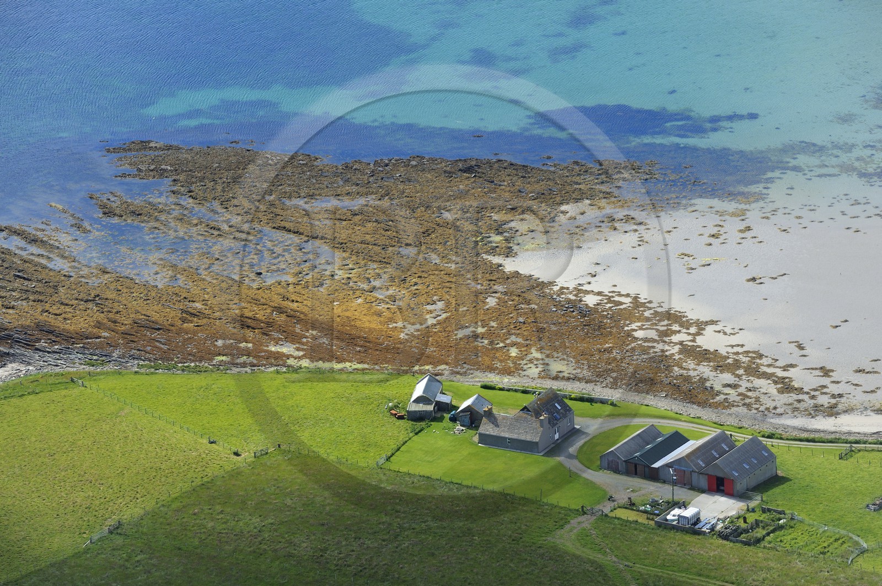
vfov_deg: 9.1
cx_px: 441
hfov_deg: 13.7
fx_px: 3672
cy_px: 293
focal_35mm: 150
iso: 400
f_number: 6.3
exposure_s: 1/1000
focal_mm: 150
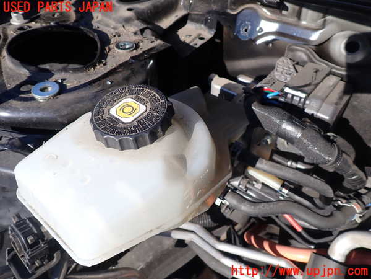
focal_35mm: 25
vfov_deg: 54.9
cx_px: 186
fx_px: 268
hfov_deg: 69.4
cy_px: 140
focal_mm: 4.5
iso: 100
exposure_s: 1/800
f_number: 2.8
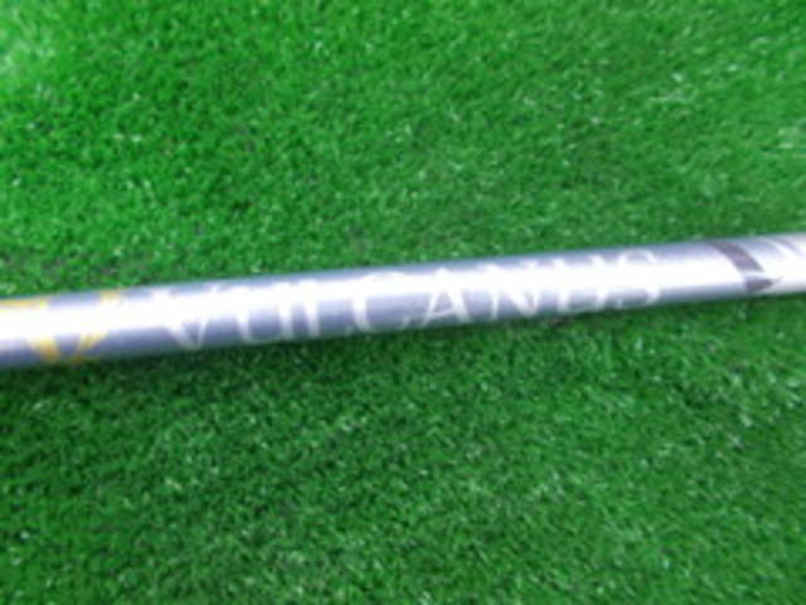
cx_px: 403
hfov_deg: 67.3
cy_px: 302
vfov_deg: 53.1
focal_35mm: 26
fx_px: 605
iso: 200
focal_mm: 4.6
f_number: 3.2
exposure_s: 1/8
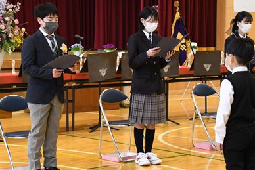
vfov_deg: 12.2
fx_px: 794
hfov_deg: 18.3
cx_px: 136
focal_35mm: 112
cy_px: 68
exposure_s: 1/100
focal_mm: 58
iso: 2500
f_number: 4.8
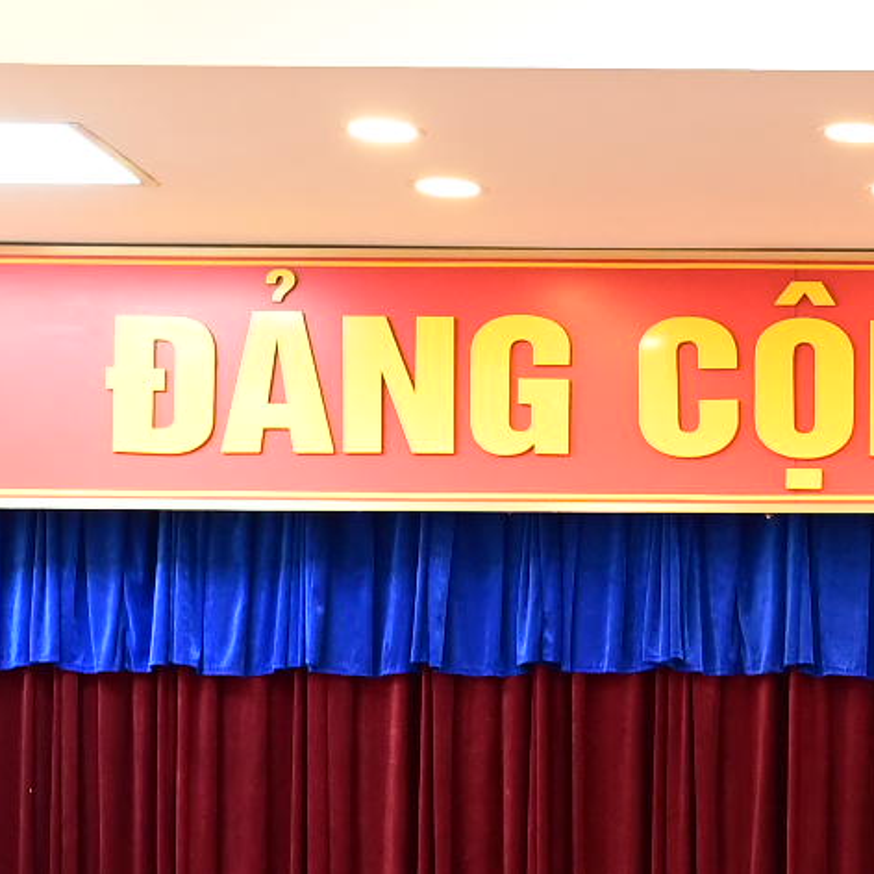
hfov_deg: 7.4
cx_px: 2202
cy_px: 1491
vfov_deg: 7.8
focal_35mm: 218
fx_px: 6227
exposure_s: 1/100
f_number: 4
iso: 1600
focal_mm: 40
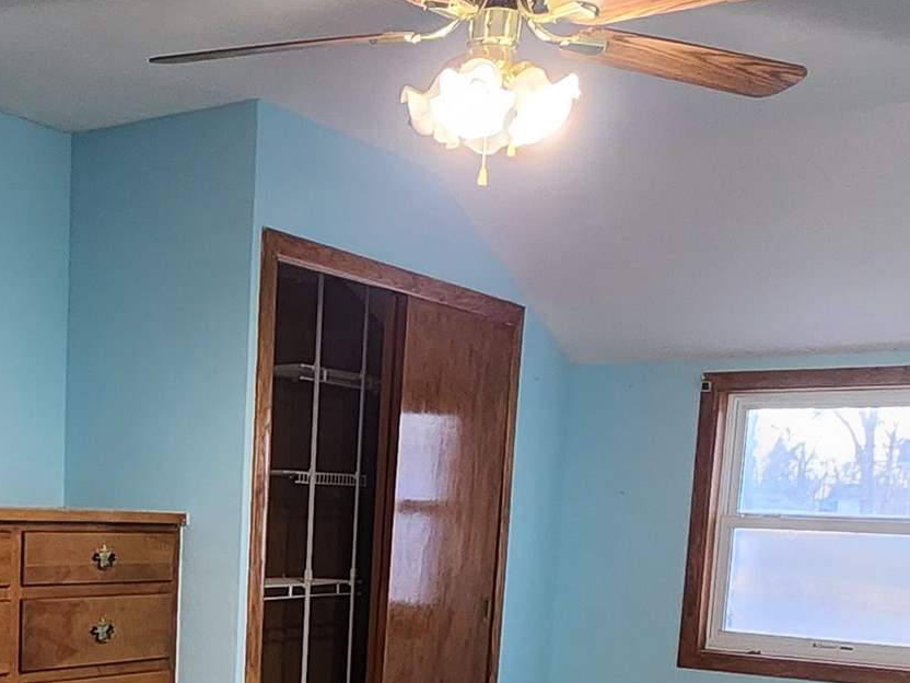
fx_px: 1262
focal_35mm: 48
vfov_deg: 28.2
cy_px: 698
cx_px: 176
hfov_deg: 38.1
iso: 400
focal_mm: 2.2
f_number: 2.2
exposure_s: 1/33.3
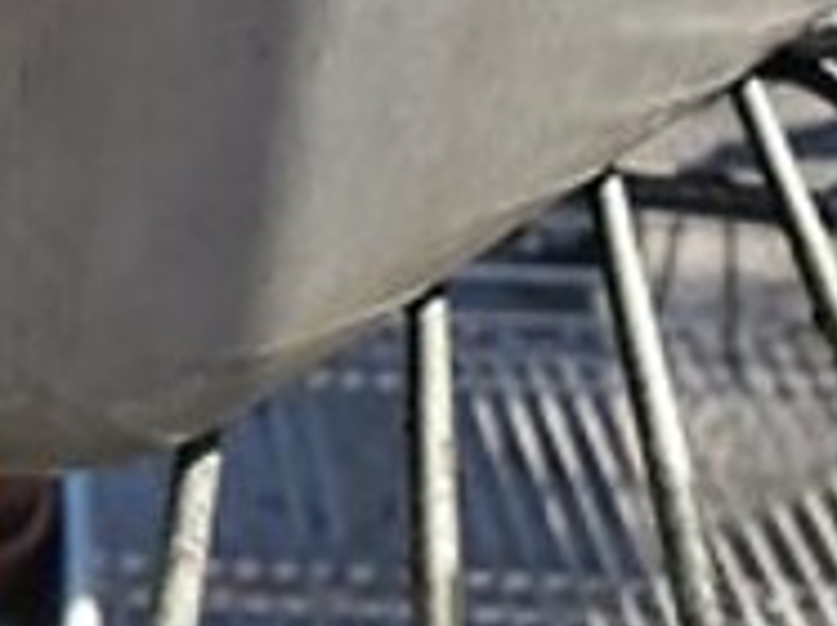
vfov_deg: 15.6
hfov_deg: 20.7
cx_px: -286
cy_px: -385
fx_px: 2054
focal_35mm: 85
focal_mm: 4.3
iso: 50
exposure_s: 1/279
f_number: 2.4
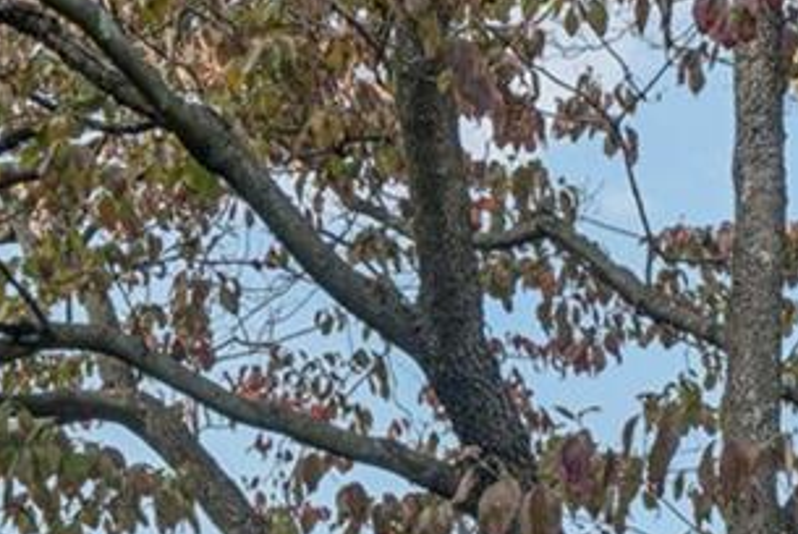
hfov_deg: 17.6
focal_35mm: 114
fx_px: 2529
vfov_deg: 10.0
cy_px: 1431
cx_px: 730
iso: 125
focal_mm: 17
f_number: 8
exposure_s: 1/30
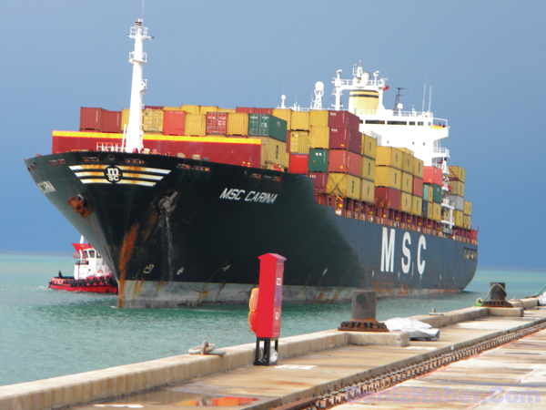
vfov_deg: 10.0
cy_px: 205
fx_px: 2334
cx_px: 273
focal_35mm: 148
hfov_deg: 13.3
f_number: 5
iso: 80
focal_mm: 26.8
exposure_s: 1/120
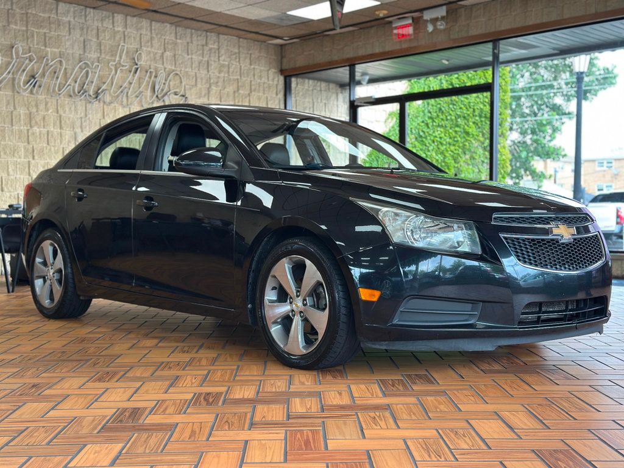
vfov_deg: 30.3
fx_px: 865
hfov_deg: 39.7
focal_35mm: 48
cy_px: 234
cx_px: 312
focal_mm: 6.86
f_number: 1.78
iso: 80
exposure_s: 1/175
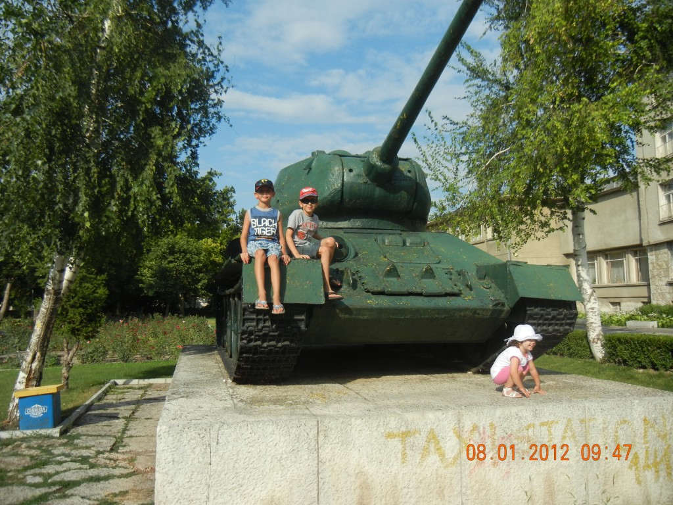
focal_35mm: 30
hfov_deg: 60.0
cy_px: 252
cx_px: 336
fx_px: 583
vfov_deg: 46.8
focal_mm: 5.4
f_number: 7
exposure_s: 1/395
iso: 160
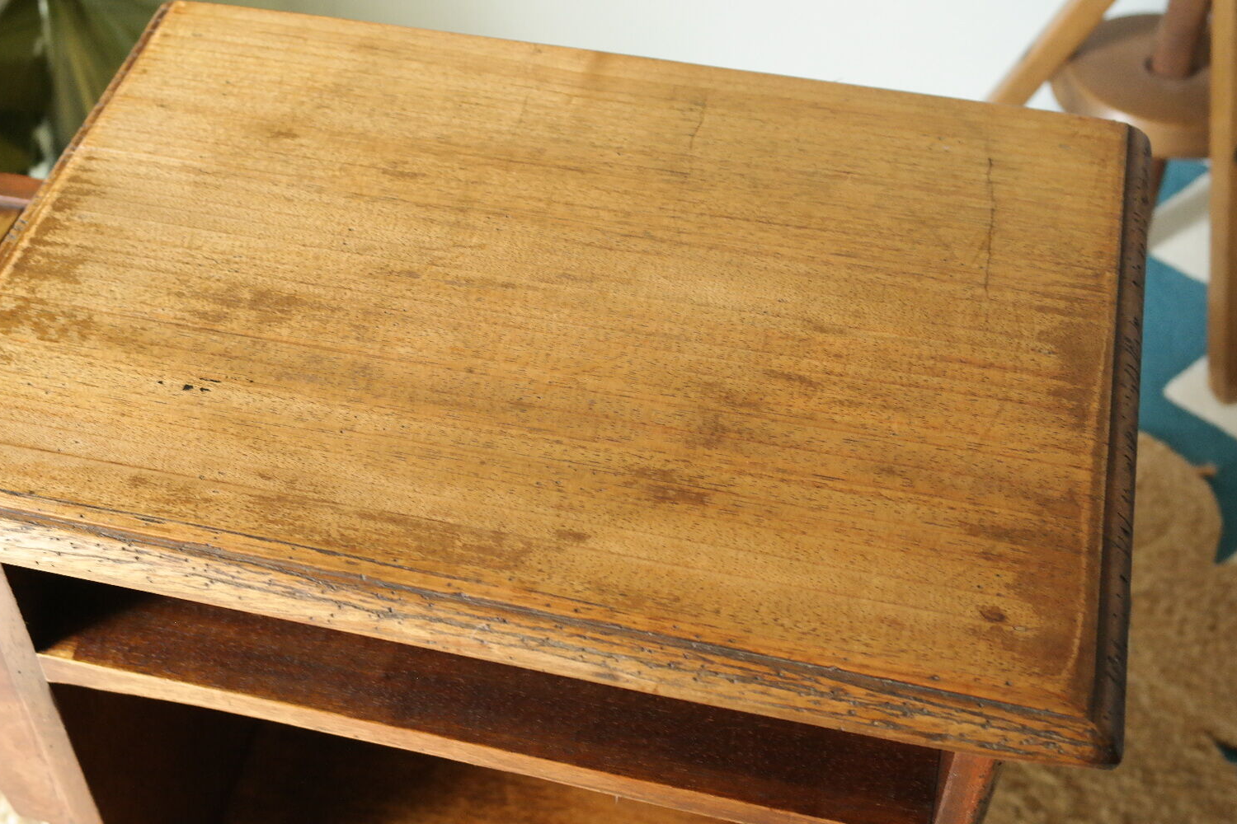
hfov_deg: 37.4
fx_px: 1821
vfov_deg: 25.5
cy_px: 415
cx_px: 530
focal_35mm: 53
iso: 1600
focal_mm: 30
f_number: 5.6
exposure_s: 1/25
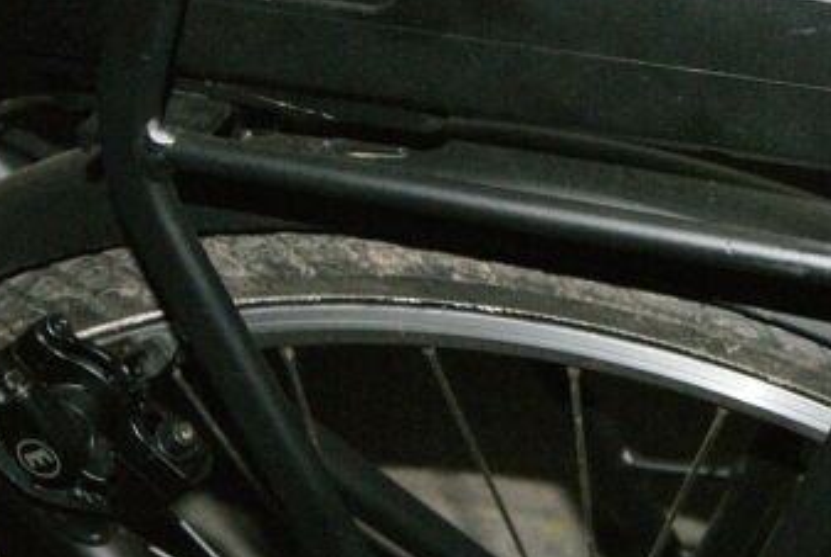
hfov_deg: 23.8
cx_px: 796
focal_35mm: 82
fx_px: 1896
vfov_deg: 16.6
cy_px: 139
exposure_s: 1/60
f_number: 5.6
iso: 400
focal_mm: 24
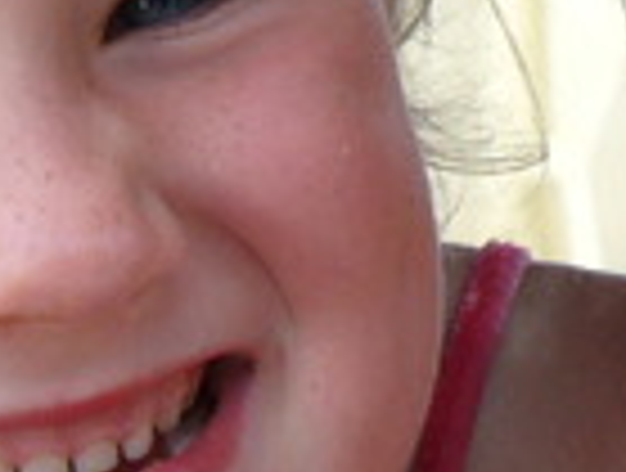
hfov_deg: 5.5
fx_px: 6491
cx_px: 621
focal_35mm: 358
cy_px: -135
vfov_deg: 4.2
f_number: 3.3
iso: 80
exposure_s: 1/200
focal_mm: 12.8
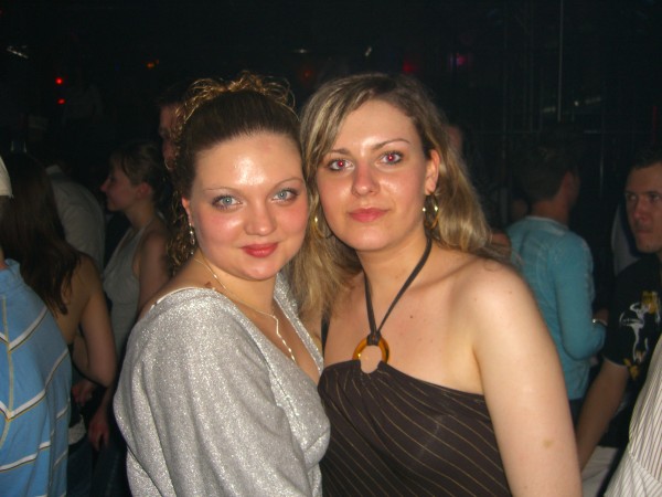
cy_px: 248
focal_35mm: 38
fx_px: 727
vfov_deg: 37.7
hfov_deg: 49.0
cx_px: 331
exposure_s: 1/60
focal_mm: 7.9
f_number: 2.8
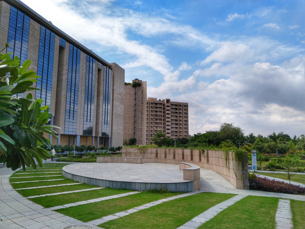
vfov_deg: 54.9
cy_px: 114
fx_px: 220
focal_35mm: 25
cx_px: 152
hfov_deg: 69.4
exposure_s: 1/3633
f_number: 1.75
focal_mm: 4.28
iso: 100
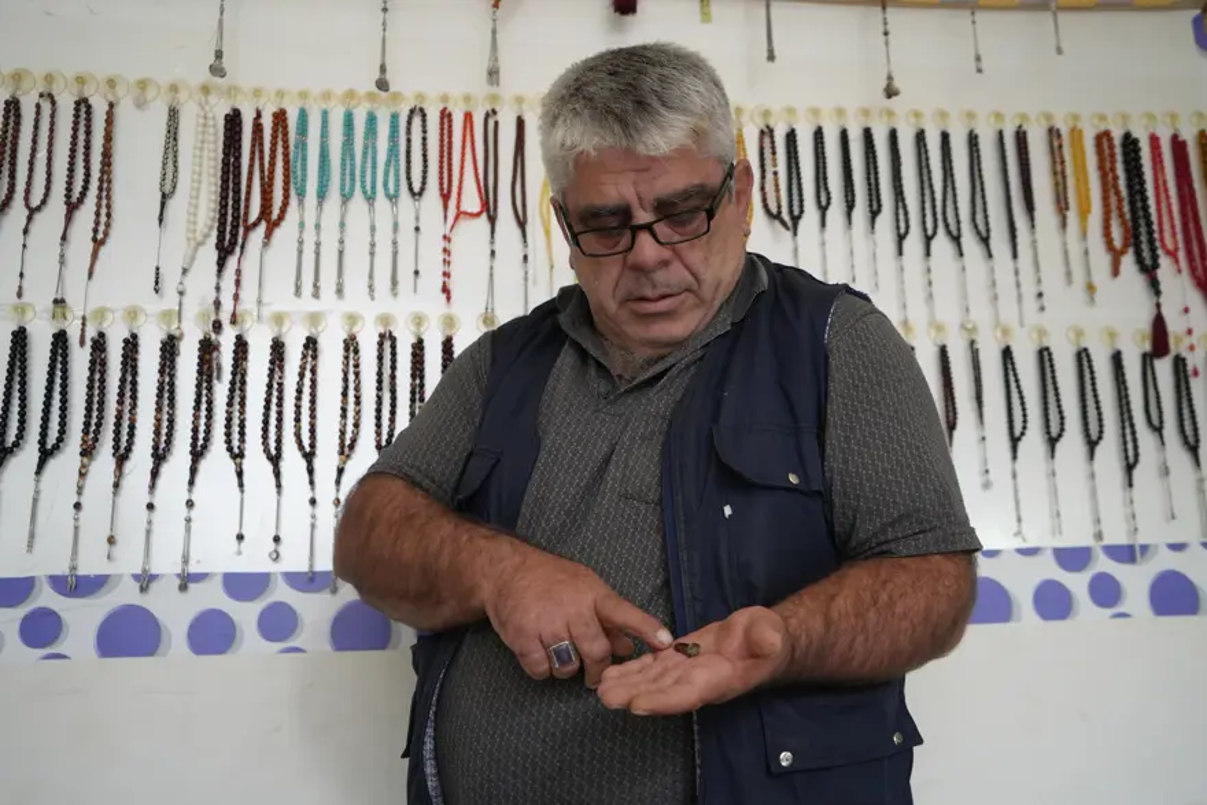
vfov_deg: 40.0
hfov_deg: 57.2
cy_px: 402
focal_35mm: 33
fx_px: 1107
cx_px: 604
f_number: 4
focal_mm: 33
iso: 3200
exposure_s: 1/200
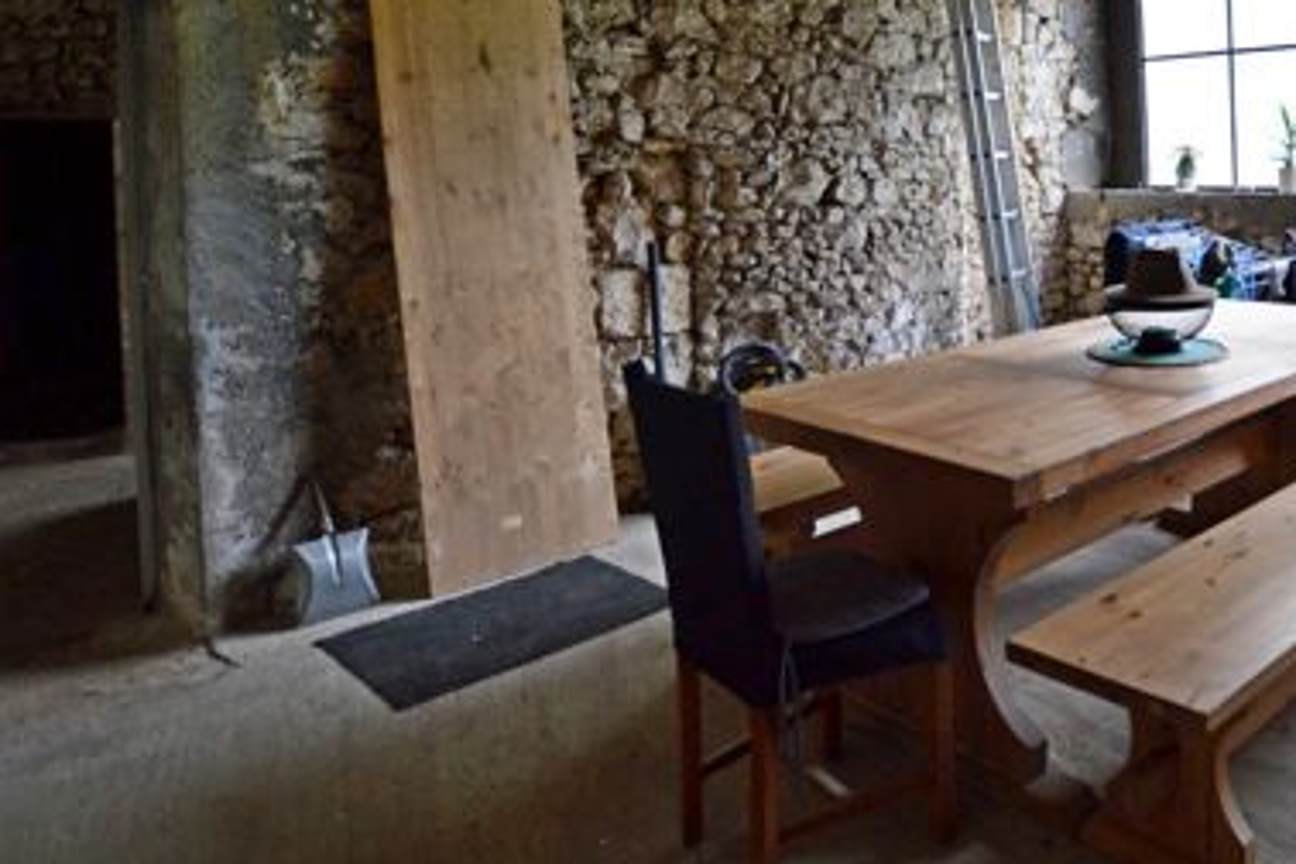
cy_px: 192
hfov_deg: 60.1
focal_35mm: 28
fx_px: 1008
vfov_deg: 44.5
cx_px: 1041
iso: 560
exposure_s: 1/60
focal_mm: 10
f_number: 3.5
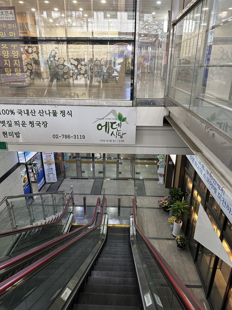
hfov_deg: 56.8
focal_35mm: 24
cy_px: 155
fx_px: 214
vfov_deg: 71.6
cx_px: 116
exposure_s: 1/60
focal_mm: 6.86
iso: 200
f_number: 1.78
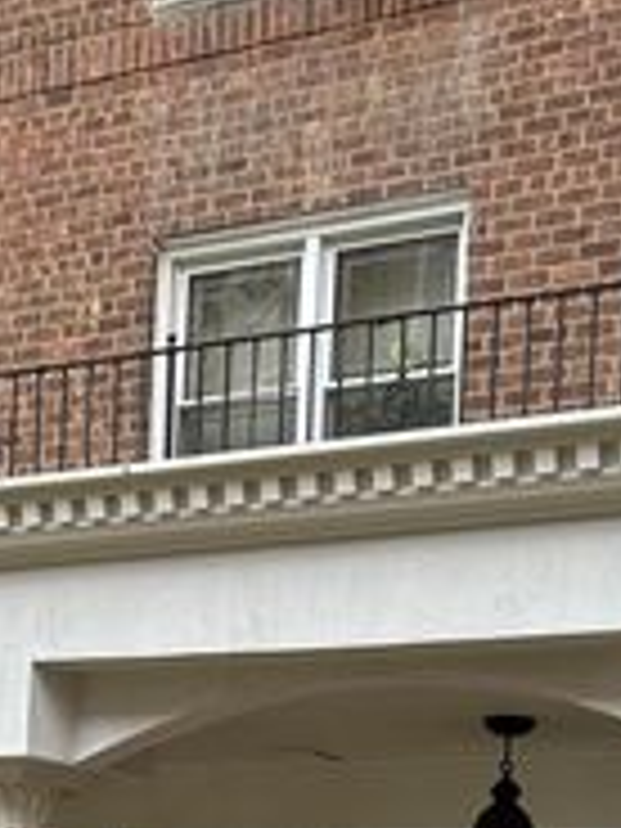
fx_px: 2248
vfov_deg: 18.8
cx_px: 360
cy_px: 1172
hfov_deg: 15.7
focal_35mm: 94
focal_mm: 5.7
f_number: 1.5
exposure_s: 1/165
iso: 40
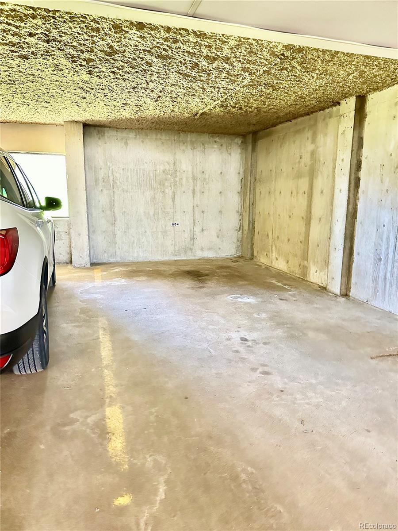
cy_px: 266
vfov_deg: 71.6
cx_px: 199
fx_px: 368
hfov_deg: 56.8
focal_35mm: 24
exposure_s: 1/40
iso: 800
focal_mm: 6.86
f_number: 1.78
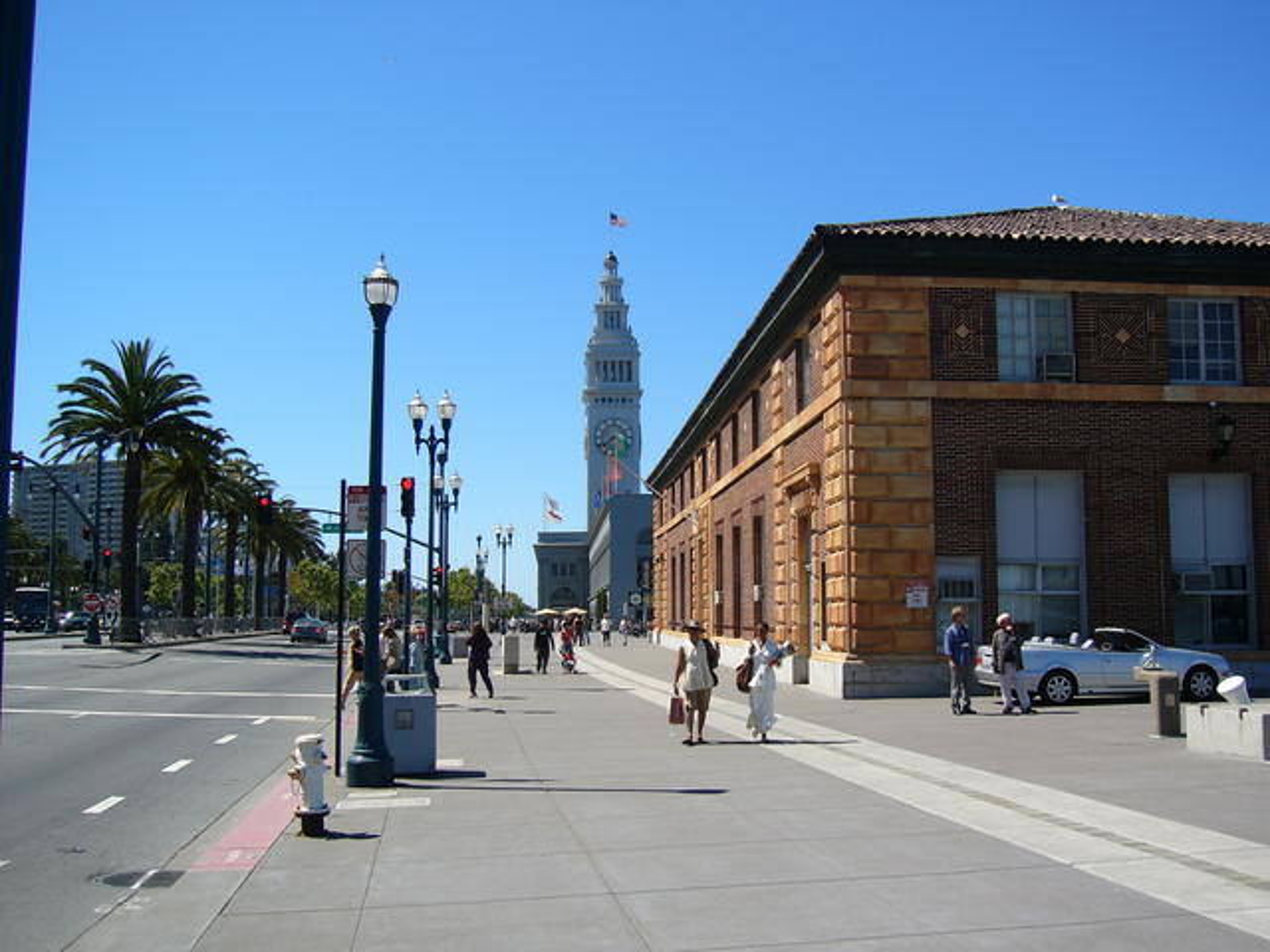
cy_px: 476
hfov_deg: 52.6
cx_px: 635
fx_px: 1284
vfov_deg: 40.7
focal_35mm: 35
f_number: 8
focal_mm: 5.8
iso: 50
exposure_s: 1/160
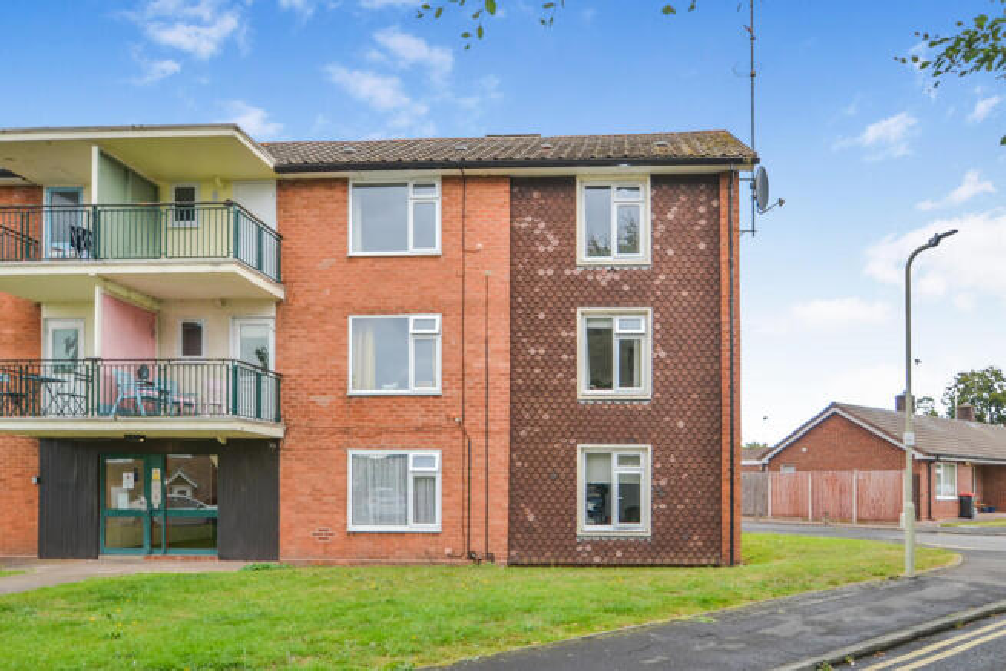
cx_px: 503
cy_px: 336
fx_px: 713
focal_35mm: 26
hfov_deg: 70.4
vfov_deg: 50.4
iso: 100
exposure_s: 1/125
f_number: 4.2
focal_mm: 17
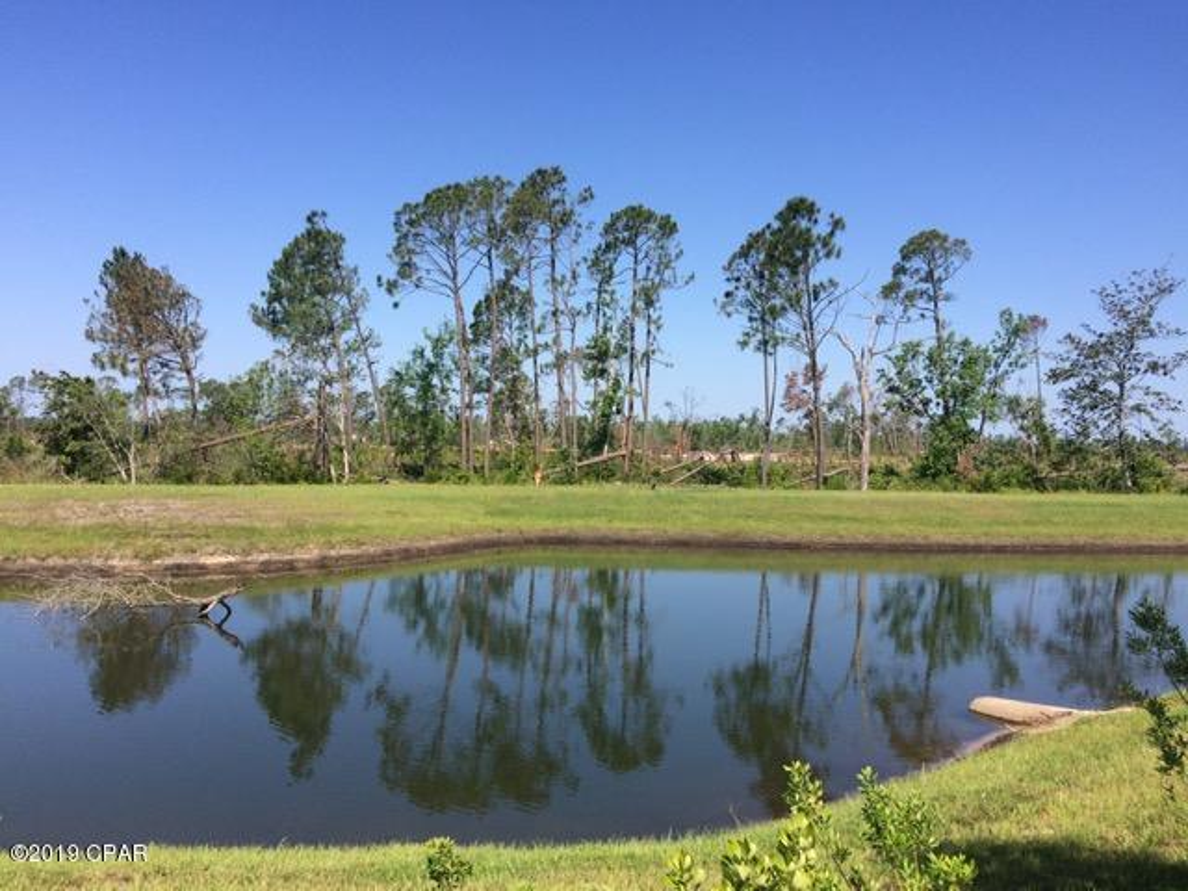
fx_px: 995
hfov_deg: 61.7
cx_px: 594
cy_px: 446
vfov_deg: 48.2
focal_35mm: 29
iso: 32
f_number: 2.2
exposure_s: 1/1866
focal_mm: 4.15
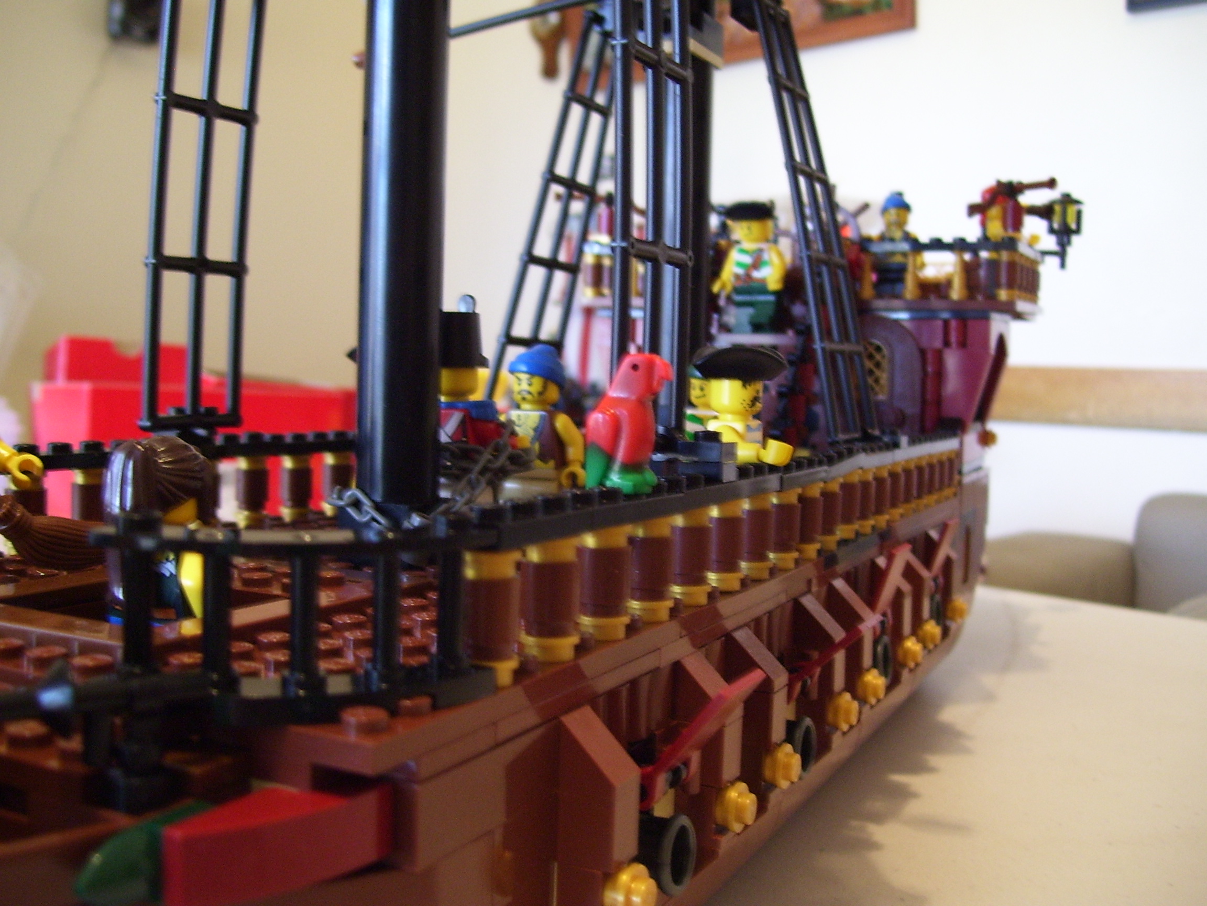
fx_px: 1255
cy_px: 453
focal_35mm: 36
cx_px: 604
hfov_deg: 51.4
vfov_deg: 39.7
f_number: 2.7
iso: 160
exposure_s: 1/8
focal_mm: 6
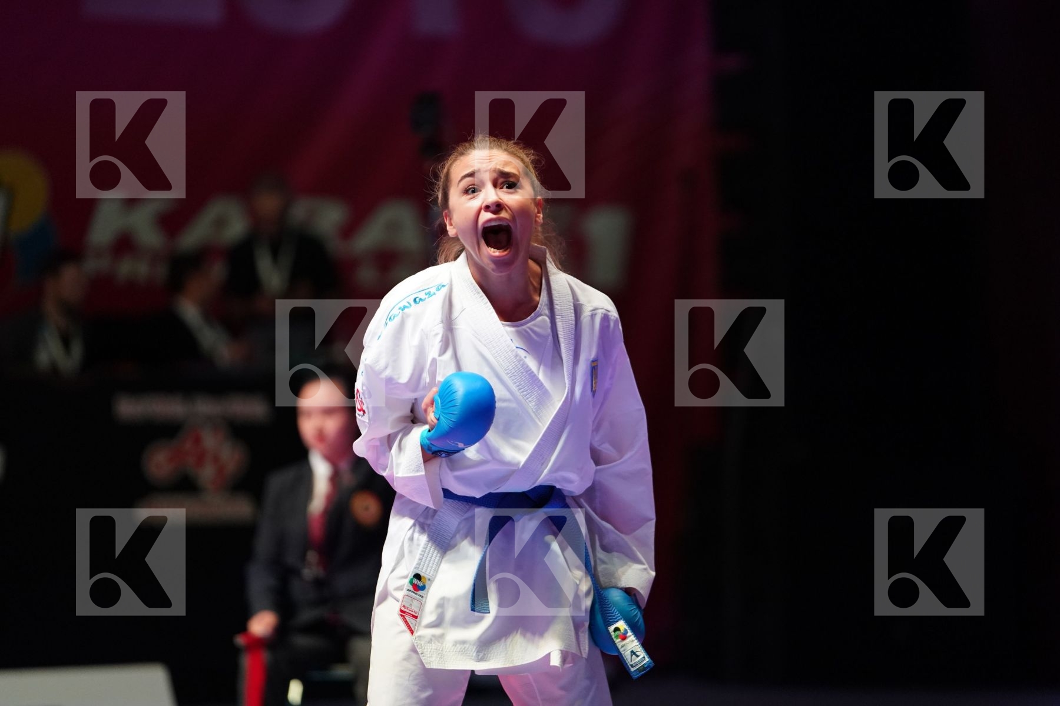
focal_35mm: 200
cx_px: 530
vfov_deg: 6.9
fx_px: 5888
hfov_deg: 10.3
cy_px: 353
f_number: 2.8
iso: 3200
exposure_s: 1/1000
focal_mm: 200
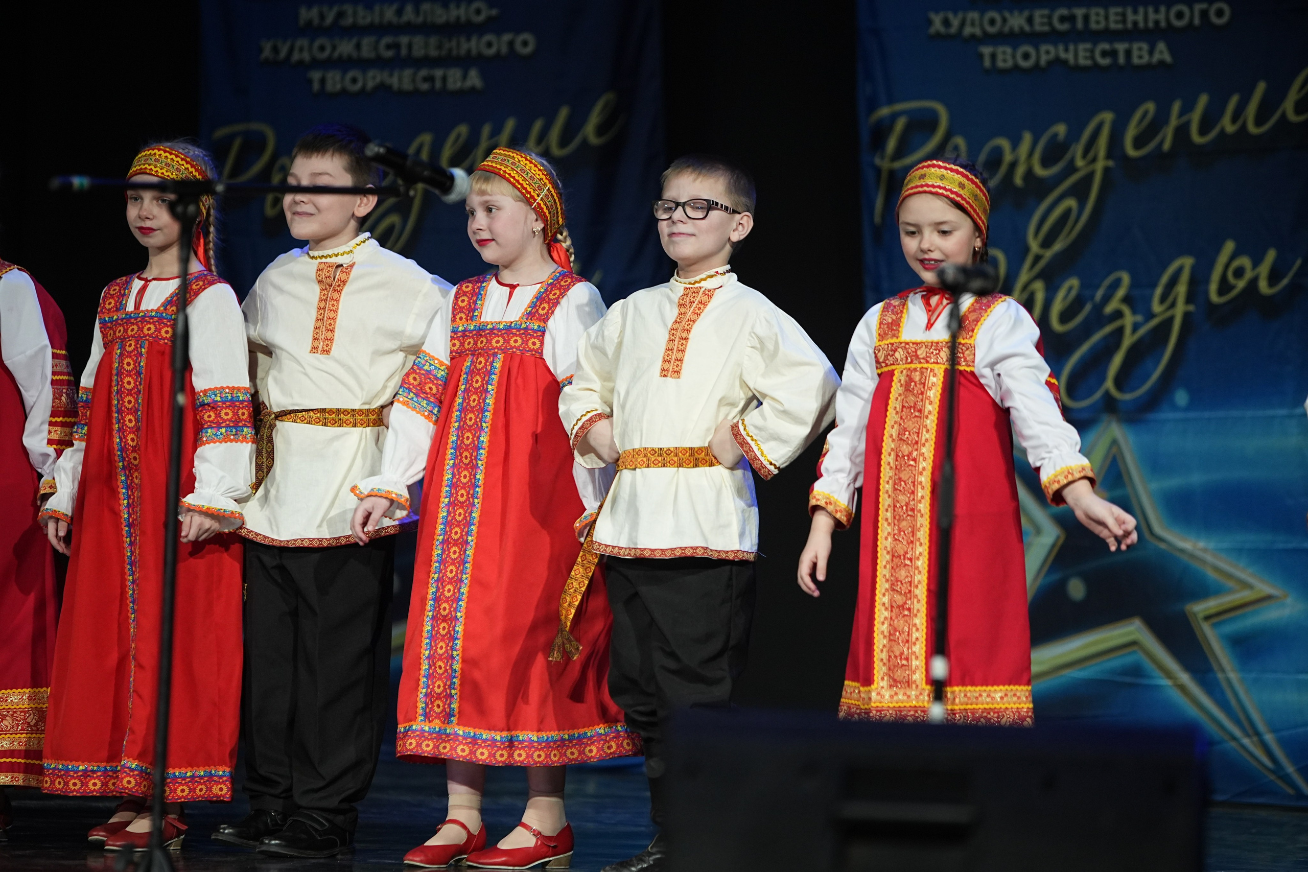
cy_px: 436
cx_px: 654
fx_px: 6177
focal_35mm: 170
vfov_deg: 8.1
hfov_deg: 12.1
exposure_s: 1/400
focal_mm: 170
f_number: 2.8
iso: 2000
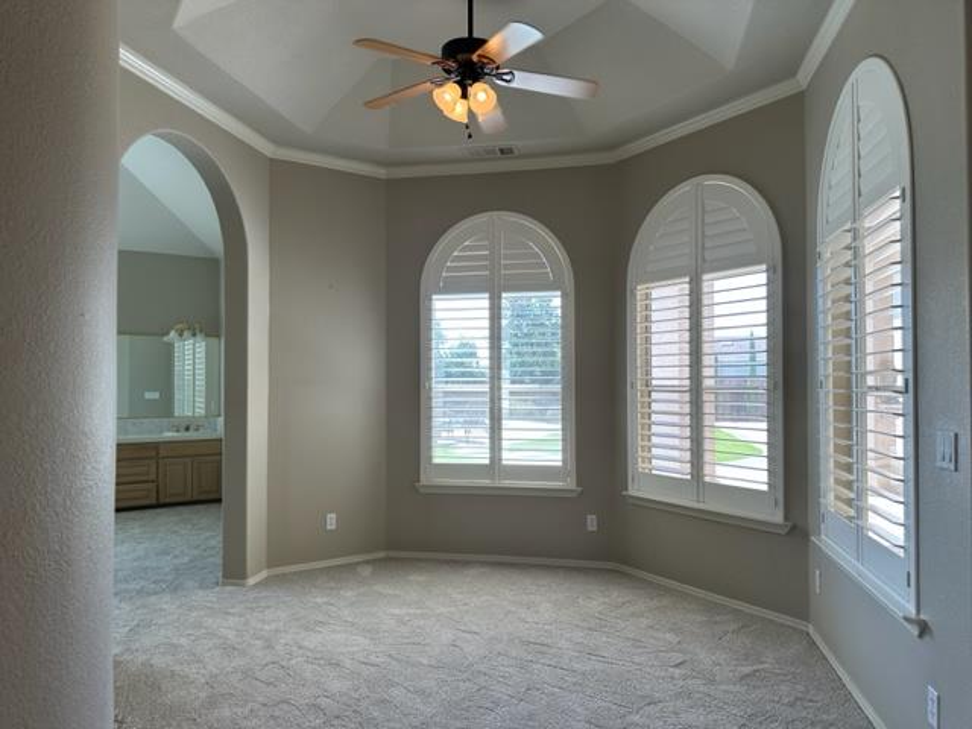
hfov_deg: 71.6
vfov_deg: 56.8
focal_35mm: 24
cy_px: 364
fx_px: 674
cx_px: 486
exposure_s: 1/248
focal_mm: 6.86
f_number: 1.78
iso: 80
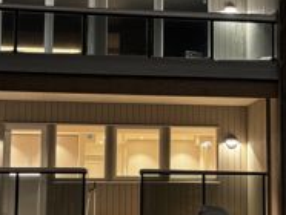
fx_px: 852
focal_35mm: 103
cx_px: 229
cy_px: 101
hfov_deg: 18.9
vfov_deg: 14.4
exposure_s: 1/25
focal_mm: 6.76
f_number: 1.78
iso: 640
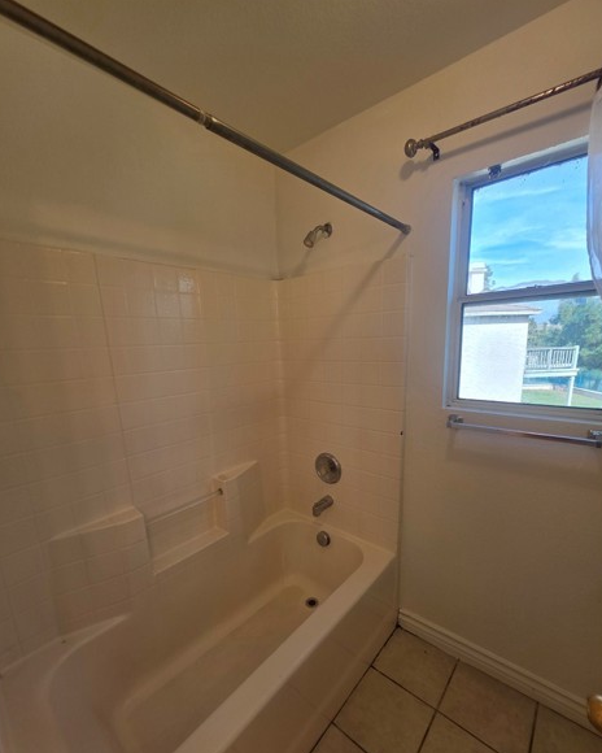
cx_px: 300
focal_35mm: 14
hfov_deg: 88.0
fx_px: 312
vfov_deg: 100.5
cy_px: 408
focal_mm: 2.2
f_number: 1.9
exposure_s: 1/120
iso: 20
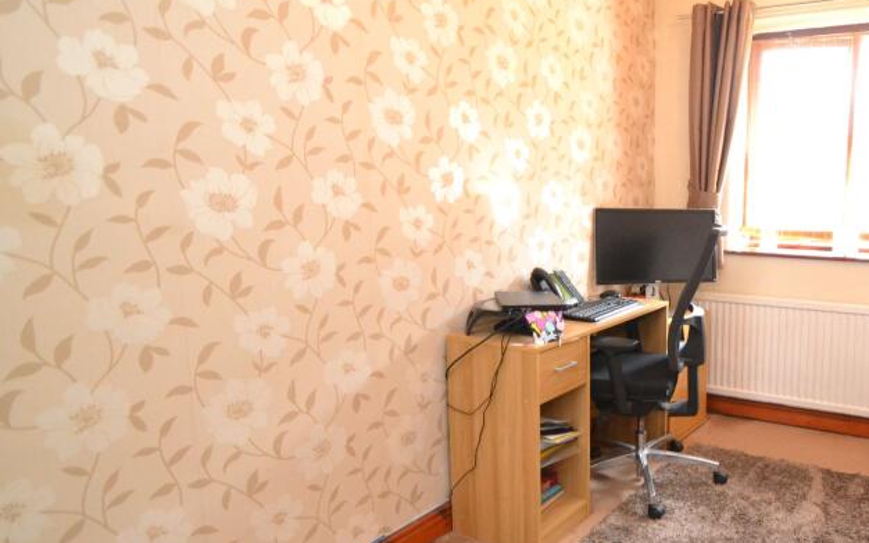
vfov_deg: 49.3
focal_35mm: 25
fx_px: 592
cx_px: 689
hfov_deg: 66.3
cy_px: 277
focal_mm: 10
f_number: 3.5
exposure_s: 1/60
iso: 2000
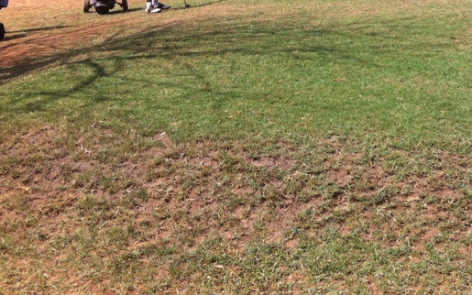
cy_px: -41
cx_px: 398
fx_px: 926
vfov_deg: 17.4
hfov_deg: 27.8
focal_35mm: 72
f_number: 2.8
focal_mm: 3.85
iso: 80
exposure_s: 1/1160
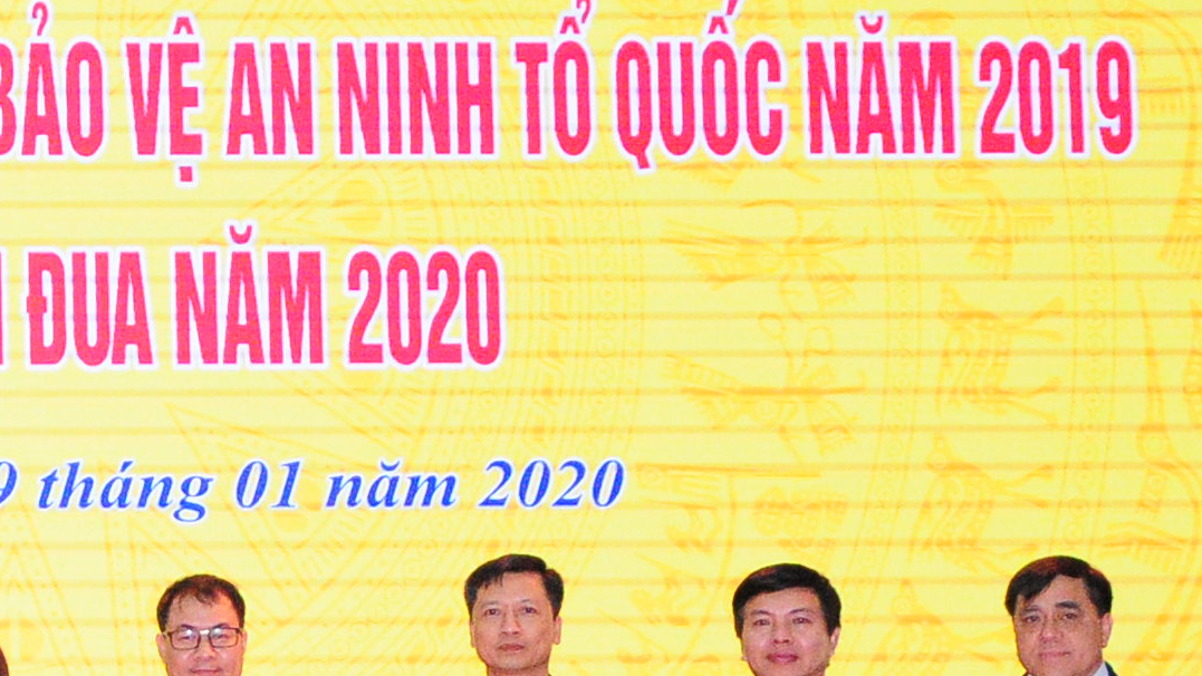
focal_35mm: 175
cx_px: -656
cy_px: 483
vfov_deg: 6.9
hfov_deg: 11.7
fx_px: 5578
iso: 1600
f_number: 4
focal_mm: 28
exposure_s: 1/250
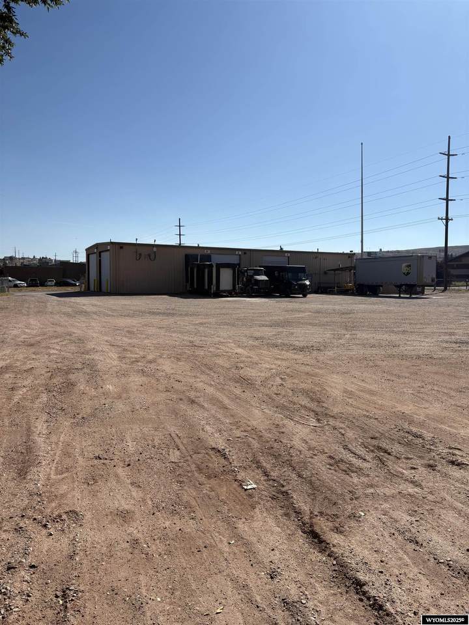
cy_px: 312
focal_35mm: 26
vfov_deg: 67.3
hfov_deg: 53.1
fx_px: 470
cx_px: 234
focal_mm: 5.96
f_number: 1.6
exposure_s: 1/7813
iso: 50
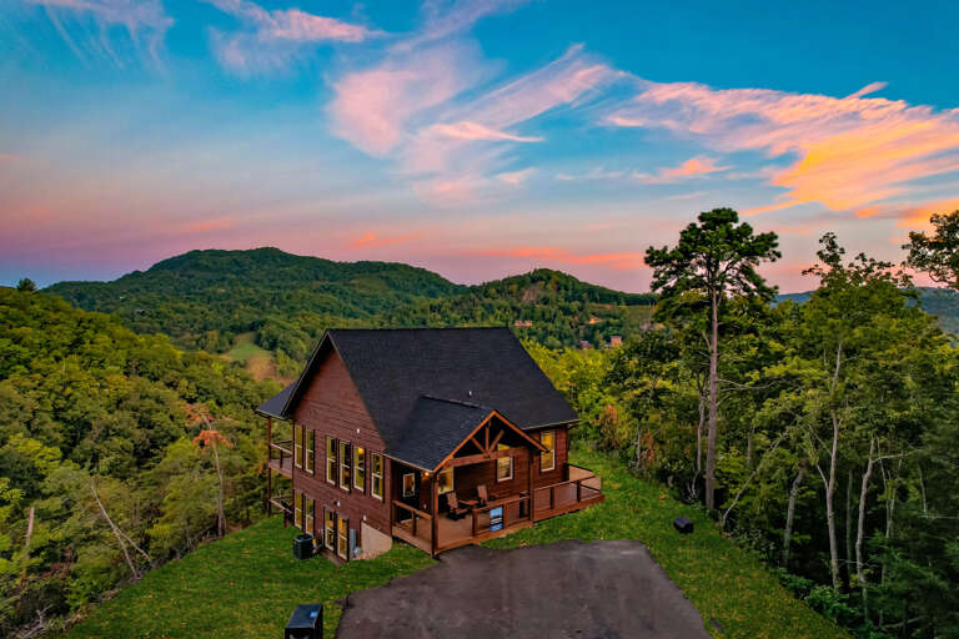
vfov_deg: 57.2
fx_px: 586
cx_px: 480
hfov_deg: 78.6
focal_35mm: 22
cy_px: 320
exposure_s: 1/30
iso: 100
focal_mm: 8.38
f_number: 2.8
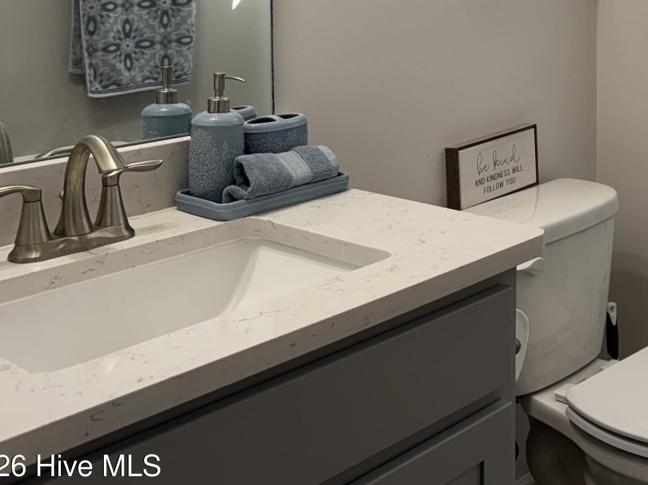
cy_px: -12
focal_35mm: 52
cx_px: 639
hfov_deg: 33.8
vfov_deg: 26.4
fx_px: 973
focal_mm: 6.76
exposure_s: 1/120
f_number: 1.78
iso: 50
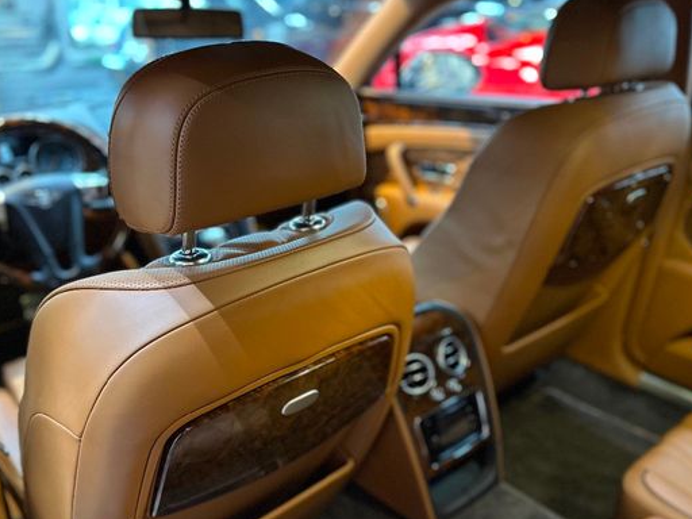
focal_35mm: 30
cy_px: 299
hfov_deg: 59.9
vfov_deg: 46.6
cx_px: 320
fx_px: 600
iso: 1000
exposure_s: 1/40
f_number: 1.78
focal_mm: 6.86
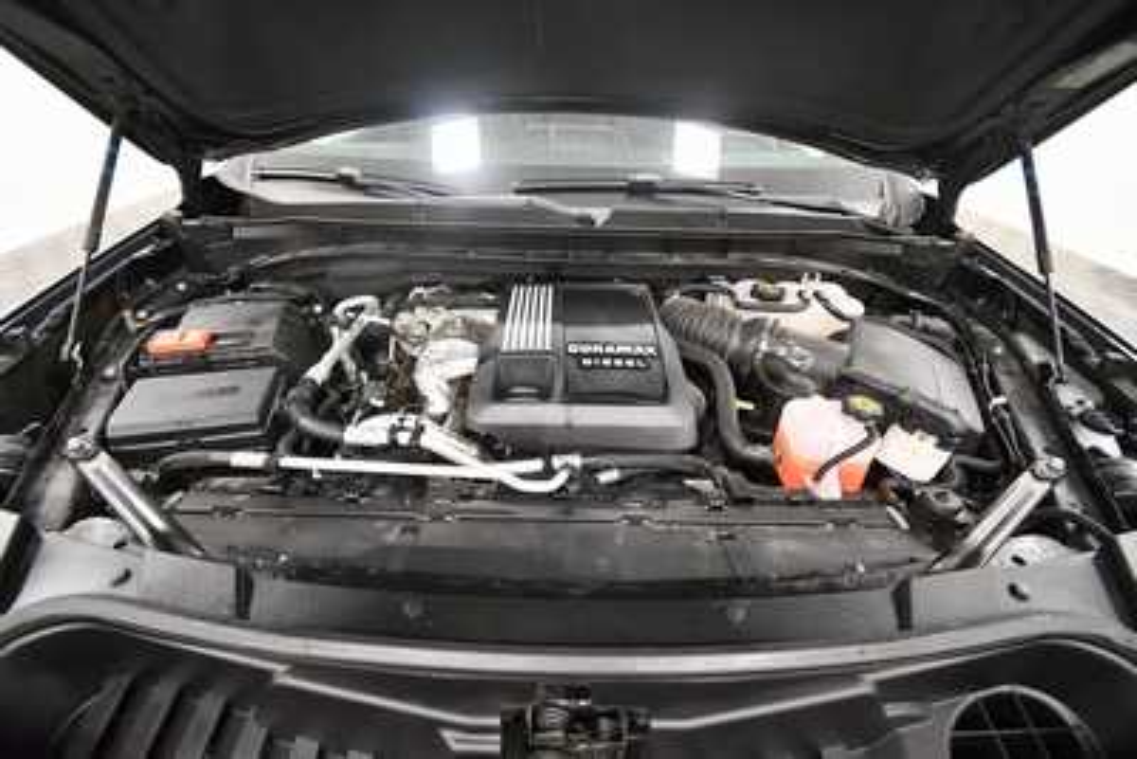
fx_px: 474
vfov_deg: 77.4
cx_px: 568
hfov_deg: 100.4
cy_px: 380
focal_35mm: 15
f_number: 4.5
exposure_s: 1/125
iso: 2800
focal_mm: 10
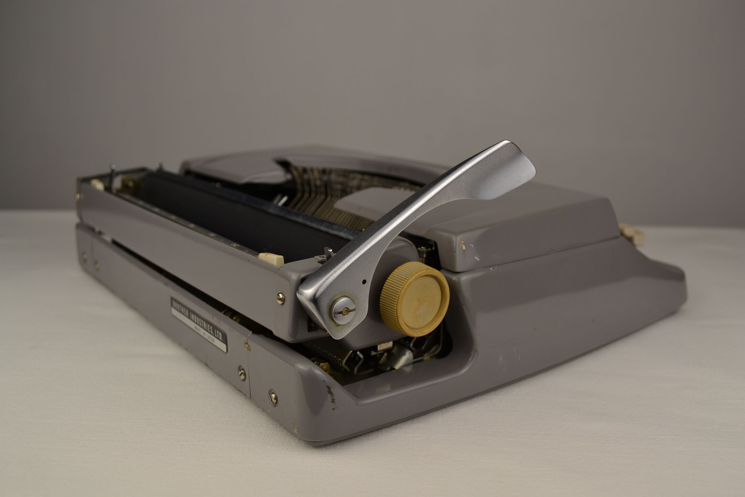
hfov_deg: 53.1
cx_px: 372
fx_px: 745
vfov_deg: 36.9
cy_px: 248
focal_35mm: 36
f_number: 5.6
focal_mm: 24
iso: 110
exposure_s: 1/125
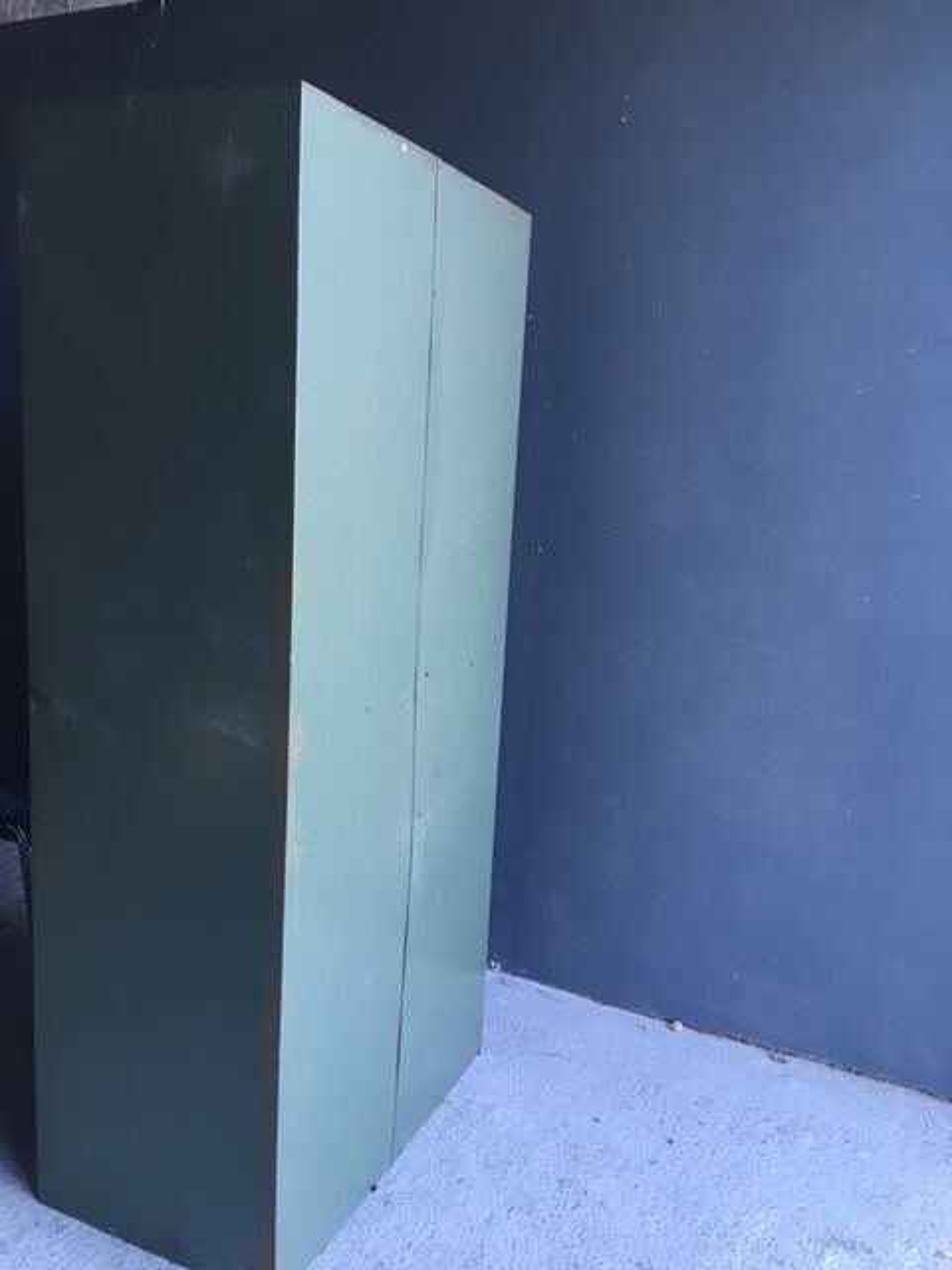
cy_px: 635
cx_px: 476
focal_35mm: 29
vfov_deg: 61.7
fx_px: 1063
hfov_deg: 48.2
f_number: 2.2
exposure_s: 1/33
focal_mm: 4.15
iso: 32
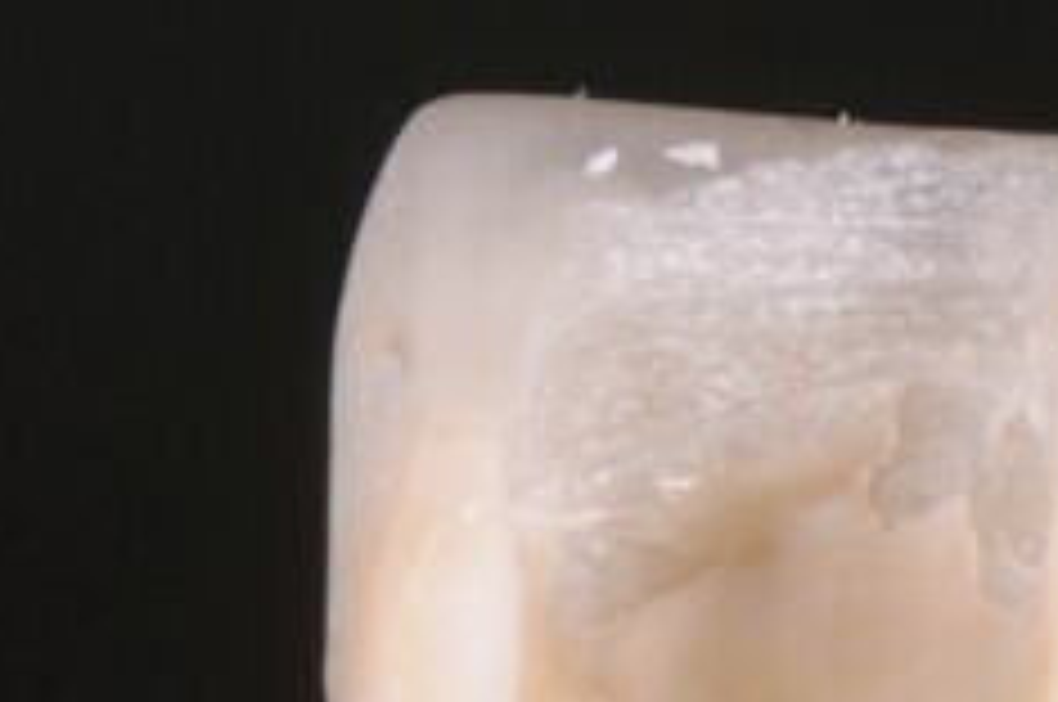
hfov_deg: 3.4
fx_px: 17812
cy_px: 621
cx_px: 1144
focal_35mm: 607
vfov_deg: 2.3
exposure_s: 1/125
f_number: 25
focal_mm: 105
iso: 250
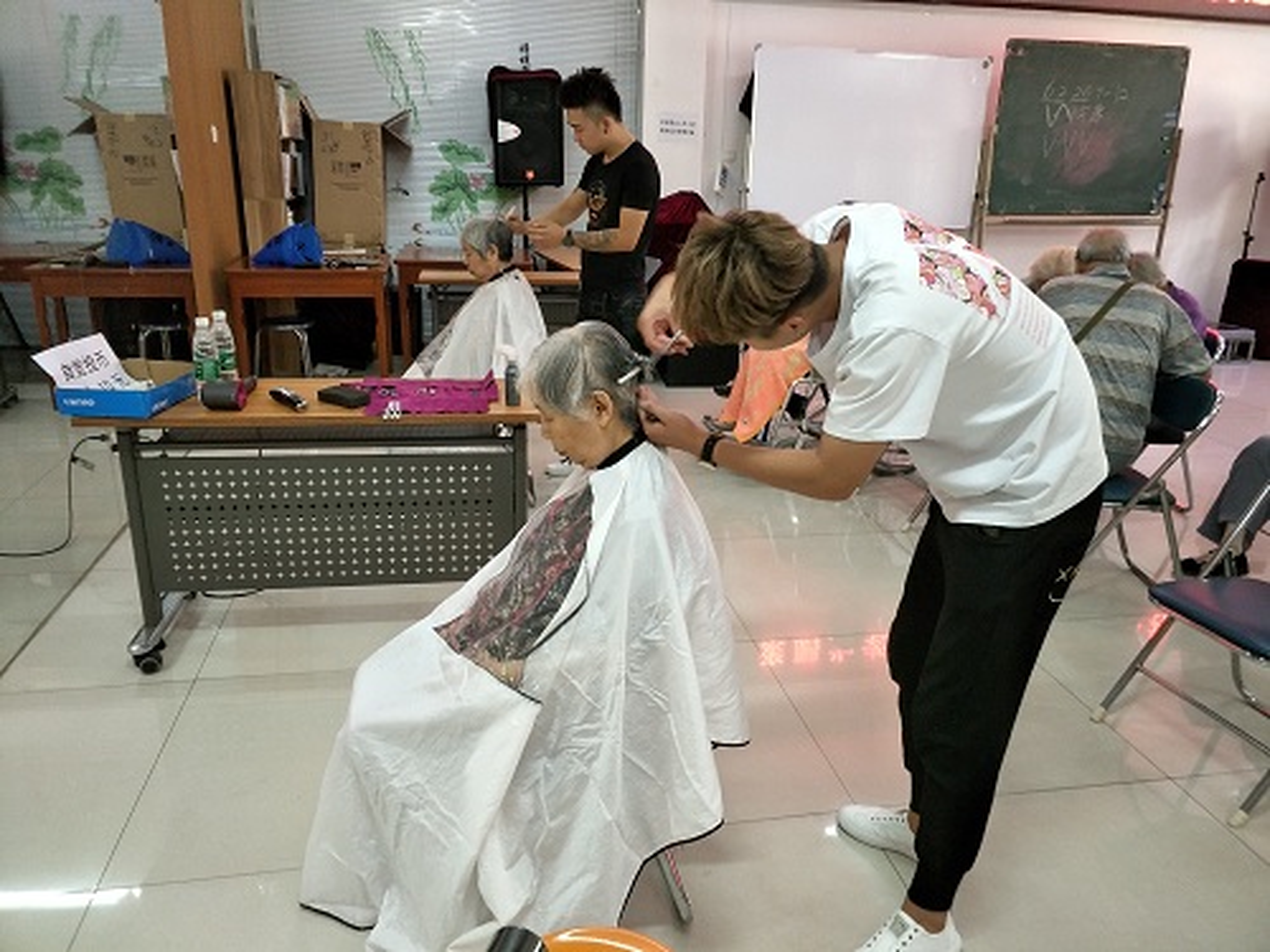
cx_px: 635
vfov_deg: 54.9
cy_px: 476
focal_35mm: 25
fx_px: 917
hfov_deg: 69.4
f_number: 2
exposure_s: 1/33.3
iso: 468
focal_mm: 4.42
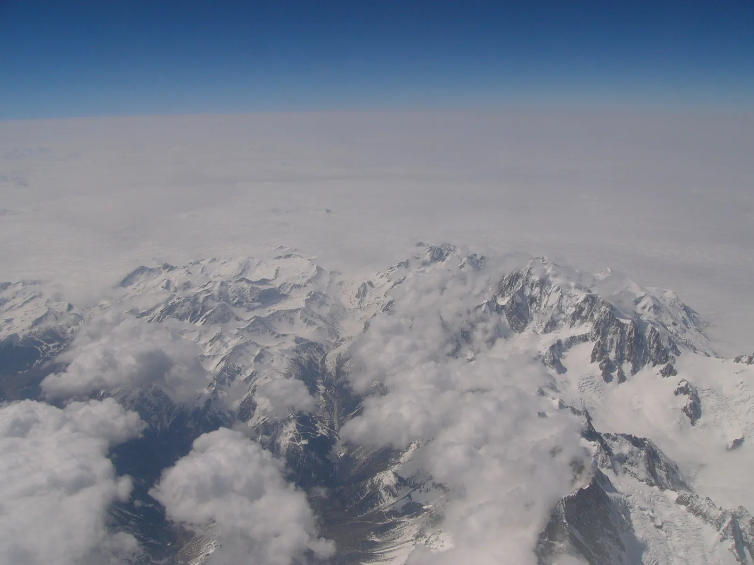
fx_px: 784
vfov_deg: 39.7
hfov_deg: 51.4
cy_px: 282
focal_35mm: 36
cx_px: 377
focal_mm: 6
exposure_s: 1/1000
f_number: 5.6
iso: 50
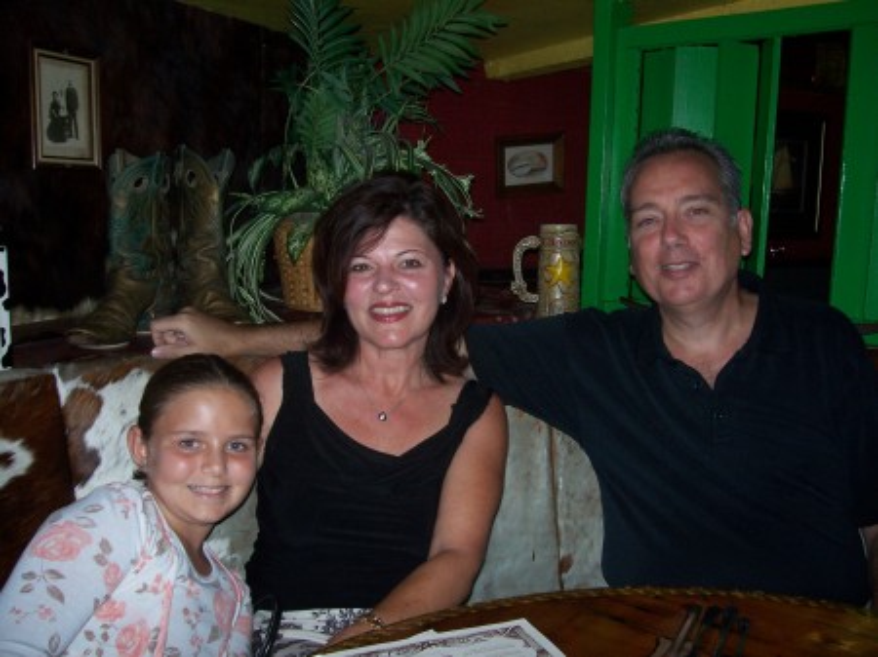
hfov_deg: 54.0
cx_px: 439
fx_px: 862
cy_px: 328
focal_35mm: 34
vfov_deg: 41.8
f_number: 2.7
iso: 125
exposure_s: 1/60
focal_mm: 5.6
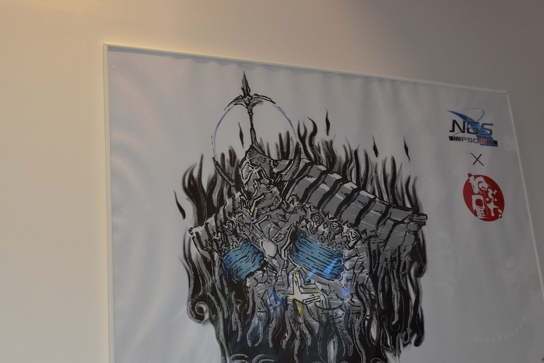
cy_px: 246
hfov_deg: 40.2
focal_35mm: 49
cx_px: 321
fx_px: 741
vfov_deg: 27.4
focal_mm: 18
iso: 800
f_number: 3.5
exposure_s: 1/60
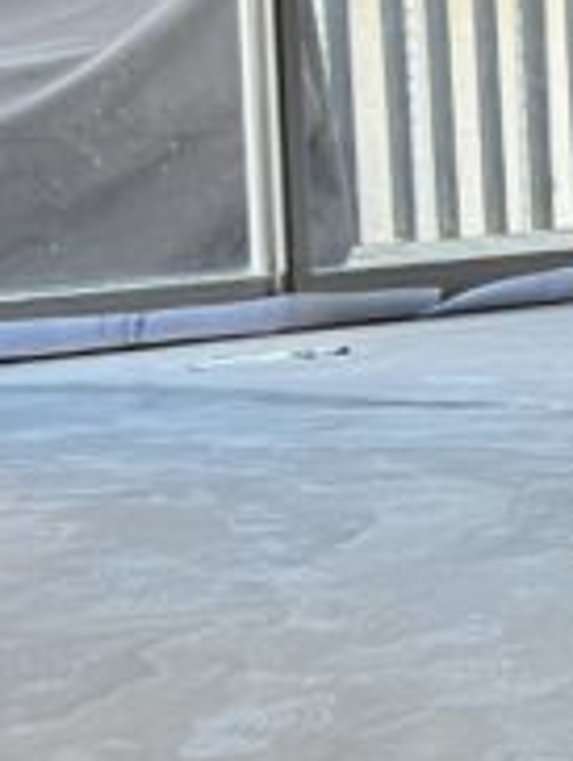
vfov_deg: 13.5
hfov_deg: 9.0
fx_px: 3215
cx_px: 1439
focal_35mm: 146
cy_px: 309
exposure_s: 1/92
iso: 125
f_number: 1.5
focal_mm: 5.7
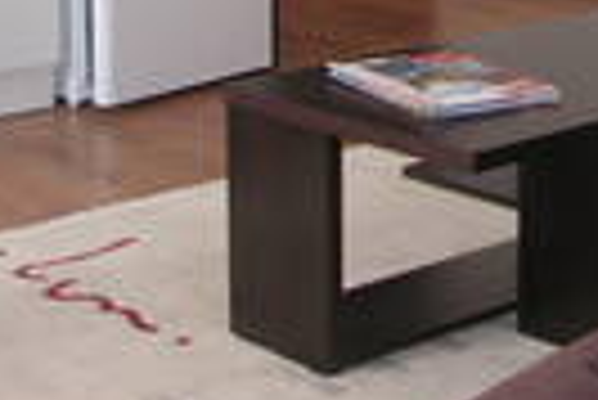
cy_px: -189
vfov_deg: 12.3
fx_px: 1779
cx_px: 499
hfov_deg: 18.9
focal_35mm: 107
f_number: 3.3
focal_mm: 6.3
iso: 160
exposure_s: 1/45
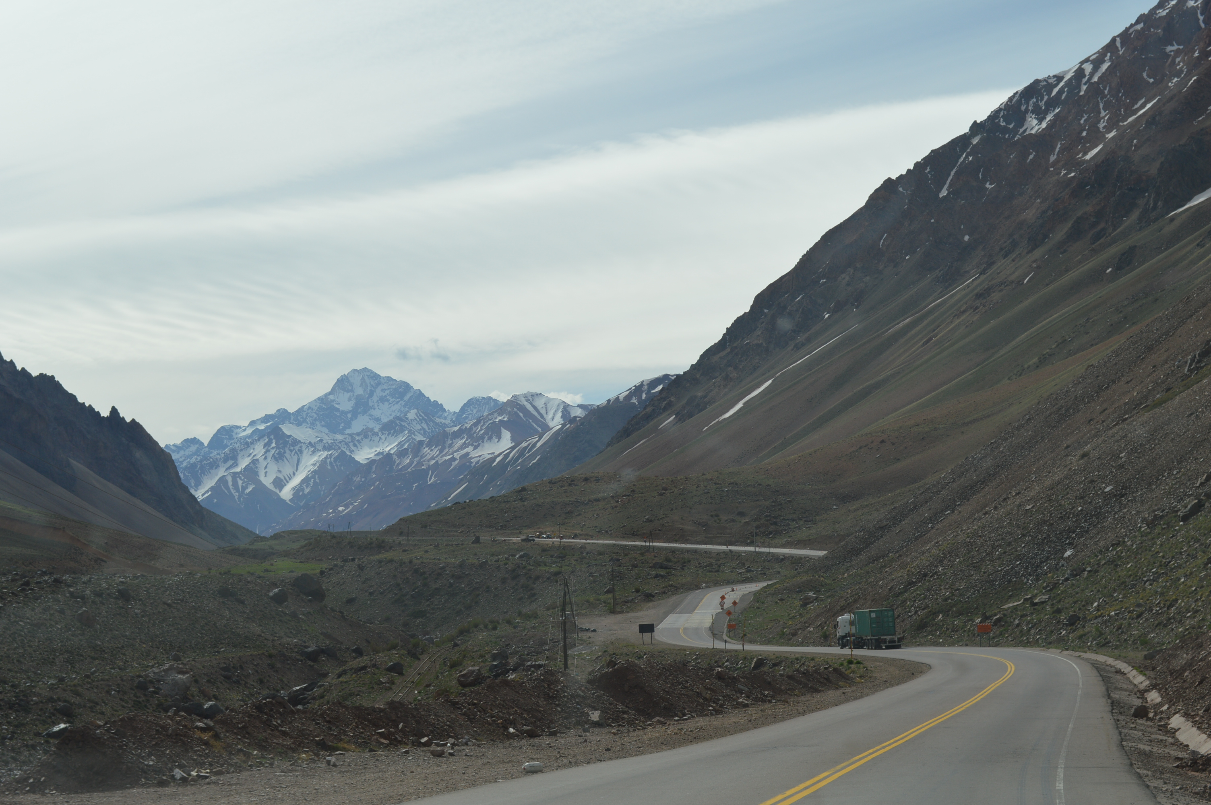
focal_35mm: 66
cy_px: 402
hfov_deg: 30.5
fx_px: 2218
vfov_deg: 20.6
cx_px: 606
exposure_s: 1/320
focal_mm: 44
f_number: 9
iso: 100
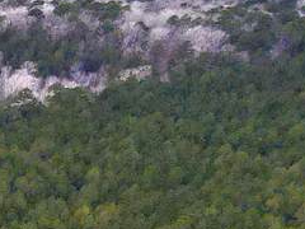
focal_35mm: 128
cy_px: 397
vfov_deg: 10.9
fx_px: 1128
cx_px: -491
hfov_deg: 11.7
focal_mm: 4.5
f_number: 2.8
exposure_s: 1/500
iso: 100
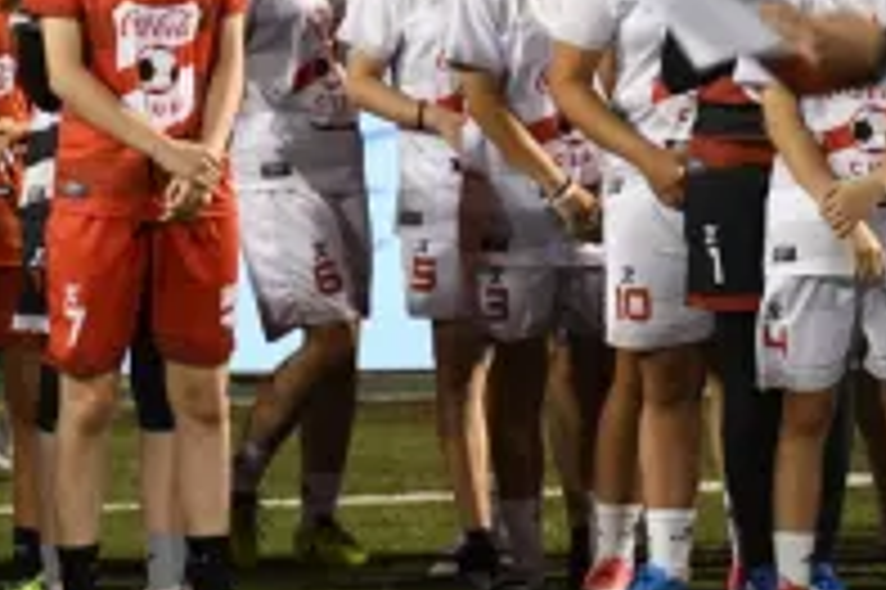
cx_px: -85
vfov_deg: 2.0
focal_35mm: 676
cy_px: -43
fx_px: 16623
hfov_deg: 3.1
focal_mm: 175
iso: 4000
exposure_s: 1/160
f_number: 2.8
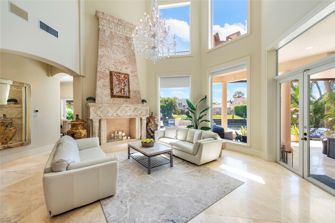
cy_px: 112
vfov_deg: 81.2
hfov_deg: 104.2
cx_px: 168
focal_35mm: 14
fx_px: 130
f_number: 10
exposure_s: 1/30
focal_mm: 14
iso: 100
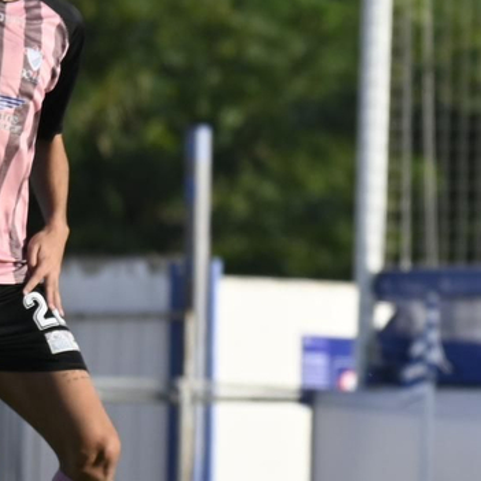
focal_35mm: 1451
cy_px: 186
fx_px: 22811
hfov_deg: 1.2
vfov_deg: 1.2
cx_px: 615
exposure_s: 1/800
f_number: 6.3
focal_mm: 250
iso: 160
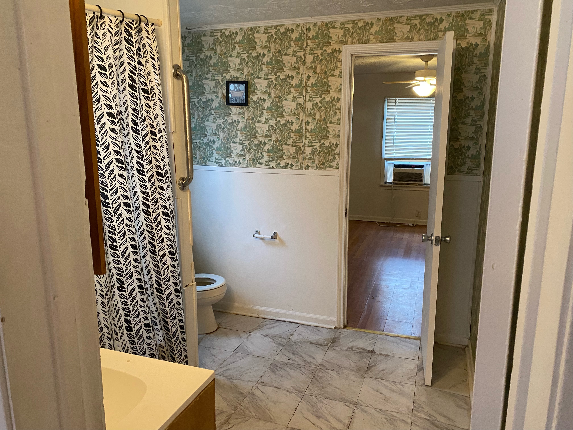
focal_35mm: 26
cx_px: 286
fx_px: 430
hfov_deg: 67.3
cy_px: 215
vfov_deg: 53.1
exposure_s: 1/60
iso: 320
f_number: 1.8
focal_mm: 4.25
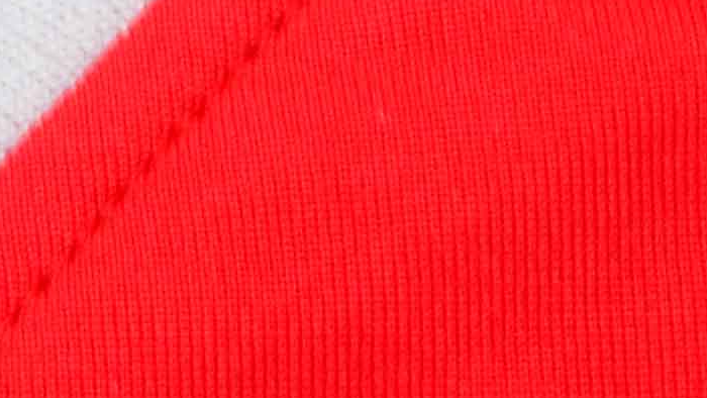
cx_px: -813
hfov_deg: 4.0
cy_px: -251
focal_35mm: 530
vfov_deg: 2.3
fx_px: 9937
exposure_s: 1/160
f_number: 18
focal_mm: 48
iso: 200
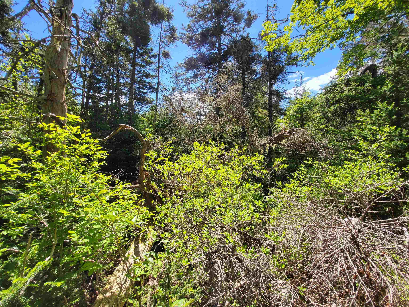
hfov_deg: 106.2
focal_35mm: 13
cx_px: 204
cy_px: 154
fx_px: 154
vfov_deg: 89.9
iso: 32
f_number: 2.2
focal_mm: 1.74
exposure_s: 1/514
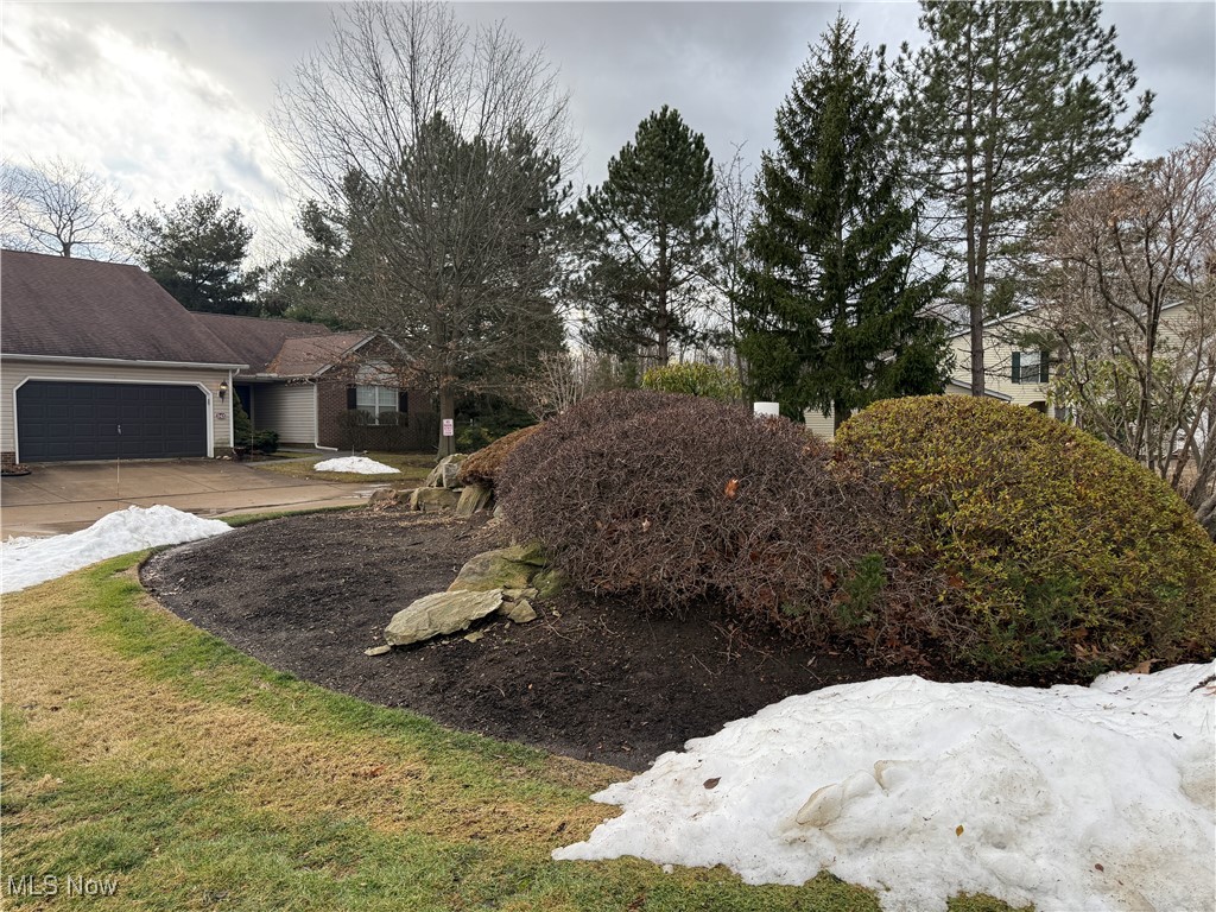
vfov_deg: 56.8
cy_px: 456
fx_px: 843
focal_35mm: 24
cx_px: 608
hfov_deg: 71.6
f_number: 1.78
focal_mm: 6.76
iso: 100
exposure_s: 1/1122
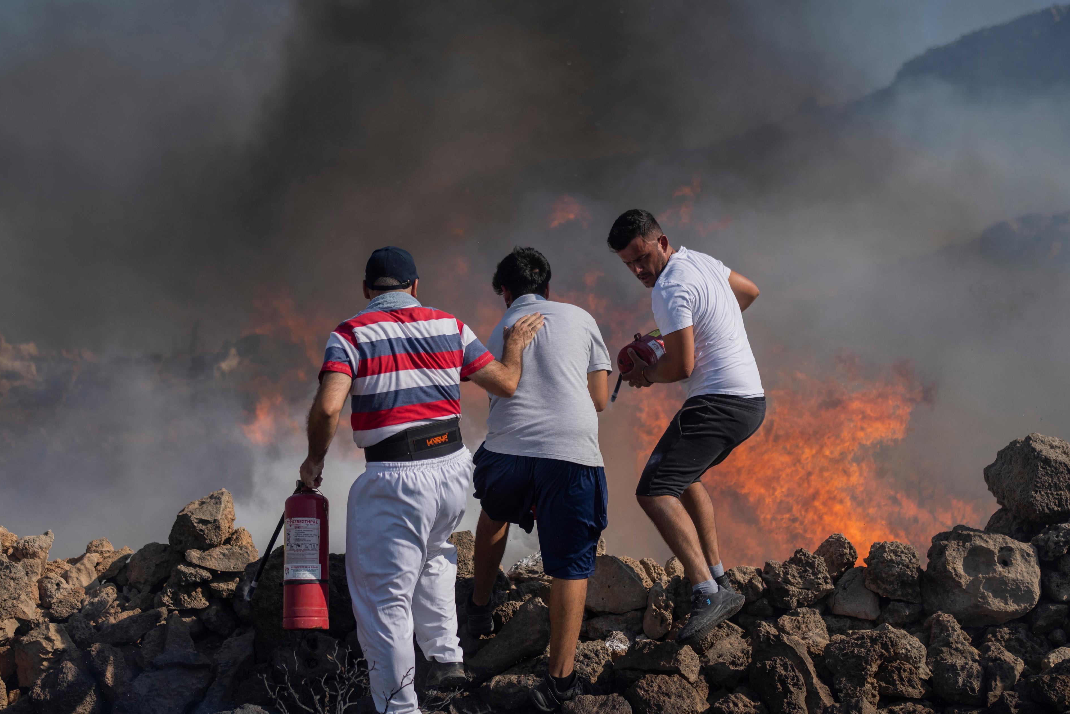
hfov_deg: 42.7
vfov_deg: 29.2
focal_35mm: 46
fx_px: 1367
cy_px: 409
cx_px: 511
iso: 50
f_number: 1.4
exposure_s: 1/8000
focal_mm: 35
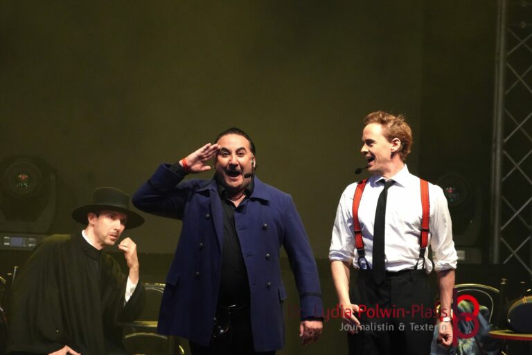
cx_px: 266
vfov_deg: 3.2
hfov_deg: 4.8
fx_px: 6339
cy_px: 178
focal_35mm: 429
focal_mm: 286
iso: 6400
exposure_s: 1/200
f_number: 6.3
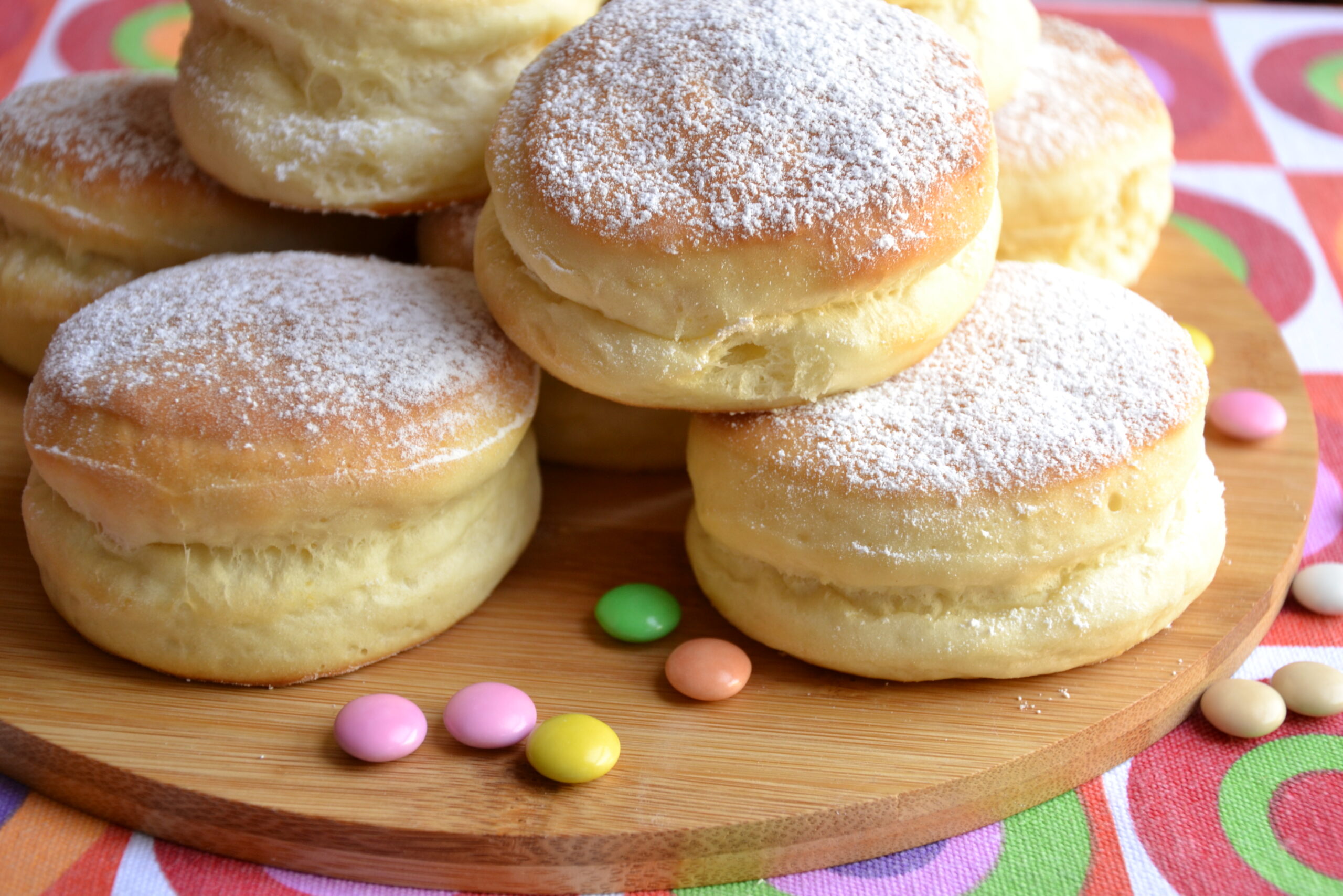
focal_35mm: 75
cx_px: 672
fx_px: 2798
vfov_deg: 18.2
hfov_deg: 27.0
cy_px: 448
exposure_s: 1/13
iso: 200
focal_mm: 50
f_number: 5
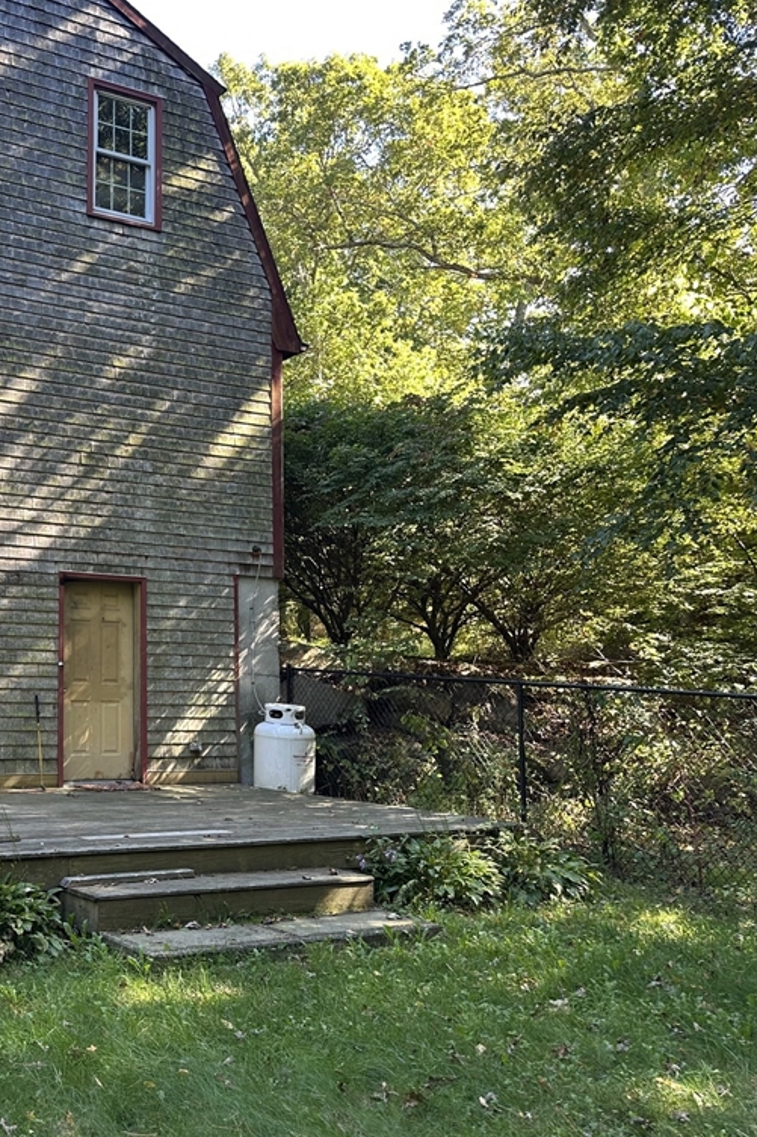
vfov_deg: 55.8
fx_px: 1073
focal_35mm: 34
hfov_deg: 35.3
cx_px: 8
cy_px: 558
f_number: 1.78
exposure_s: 1/121
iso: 64
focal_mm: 6.86
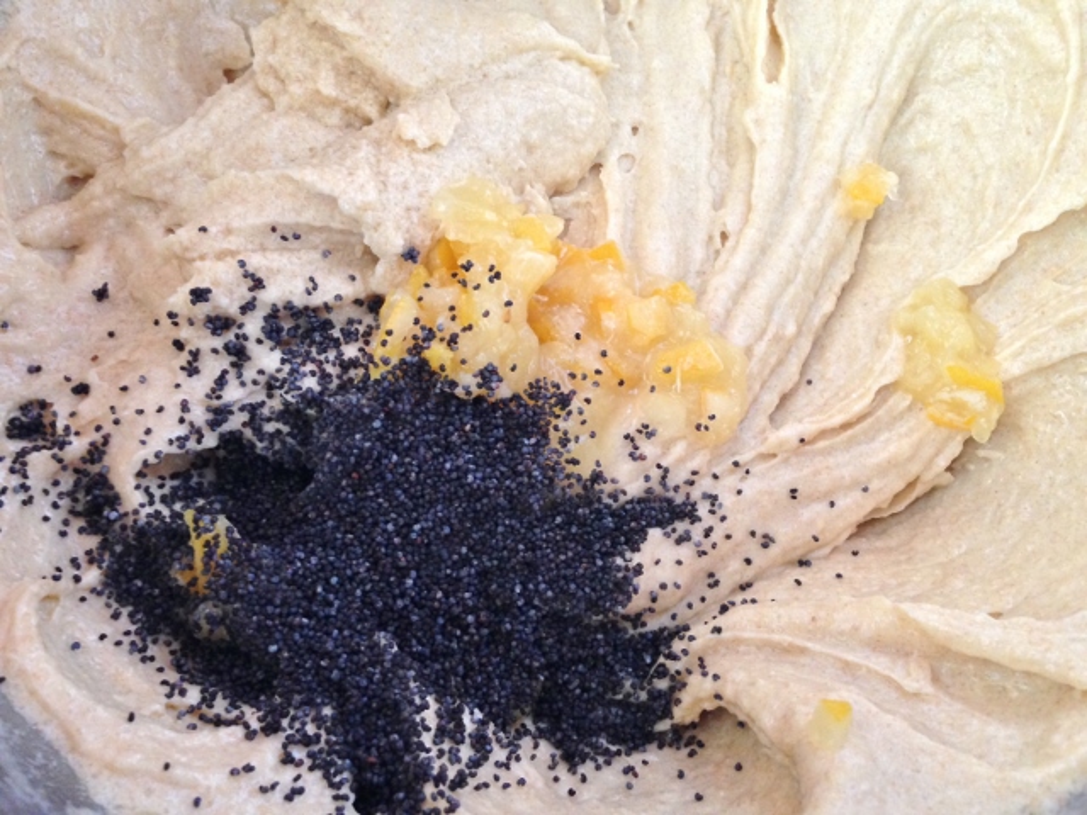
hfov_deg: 55.4
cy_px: 408
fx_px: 1036
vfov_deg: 42.9
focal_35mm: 33
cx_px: 544
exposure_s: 1/20
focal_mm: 4.12
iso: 250
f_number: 2.4
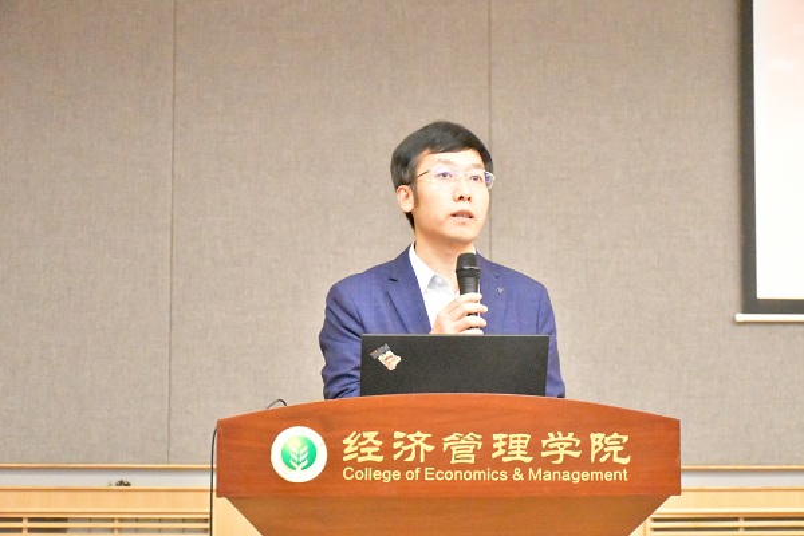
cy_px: 268
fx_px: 1496
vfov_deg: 20.3
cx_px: 402
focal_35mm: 67
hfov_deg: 30.1
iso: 51200
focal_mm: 45
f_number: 4.5
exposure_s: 1/400
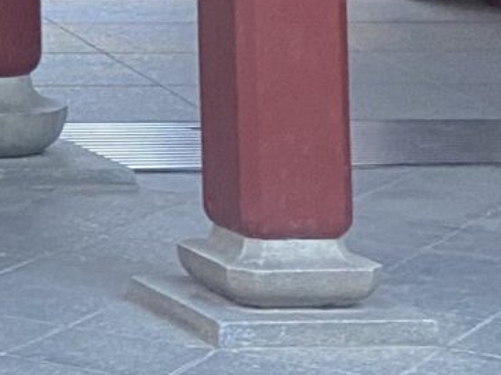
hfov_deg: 9.7
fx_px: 2632
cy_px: -497
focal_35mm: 182
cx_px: -683
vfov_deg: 7.6
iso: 125
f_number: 1.8
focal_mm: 4.25
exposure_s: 1/48
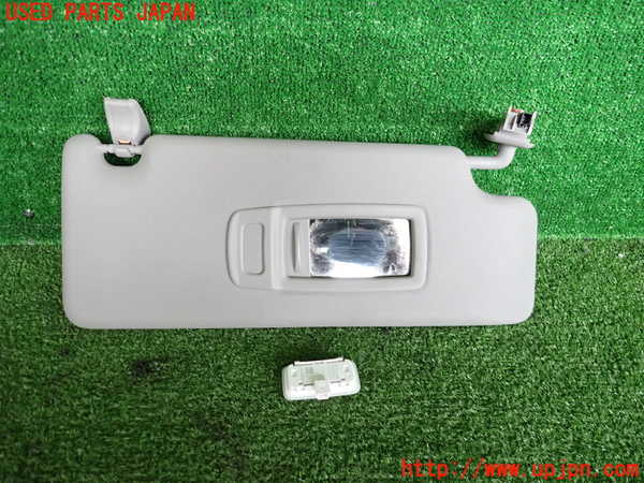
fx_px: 465
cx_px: 322
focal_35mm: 25
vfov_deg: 54.9
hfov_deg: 69.4
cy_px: 242
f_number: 2
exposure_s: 1/30
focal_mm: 4.5
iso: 320
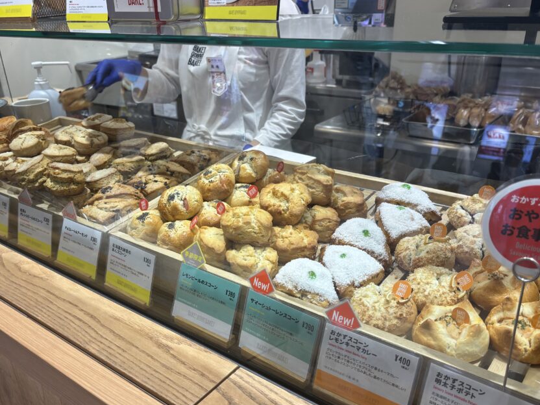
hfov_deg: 56.7
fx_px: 499
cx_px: 239
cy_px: 245
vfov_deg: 43.9
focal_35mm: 32
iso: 50
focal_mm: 5.96
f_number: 1.6
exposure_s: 1/100
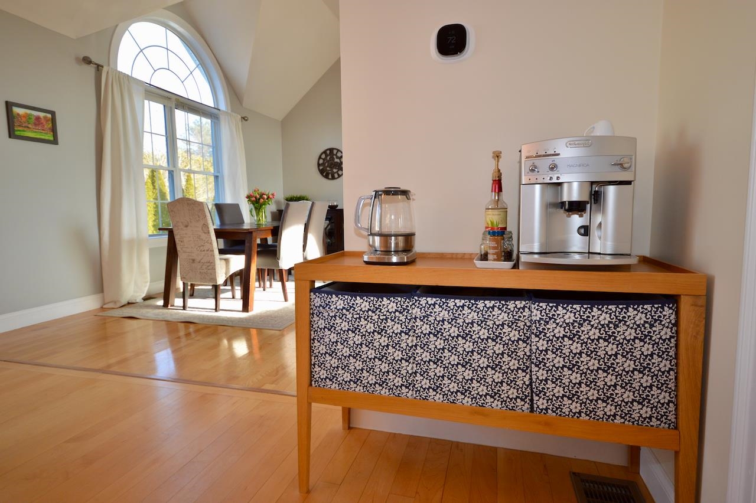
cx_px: 378
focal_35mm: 20
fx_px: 409
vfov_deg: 63.2
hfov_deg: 85.5
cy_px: 252
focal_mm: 13
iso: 400
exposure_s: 1/80
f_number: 4.5
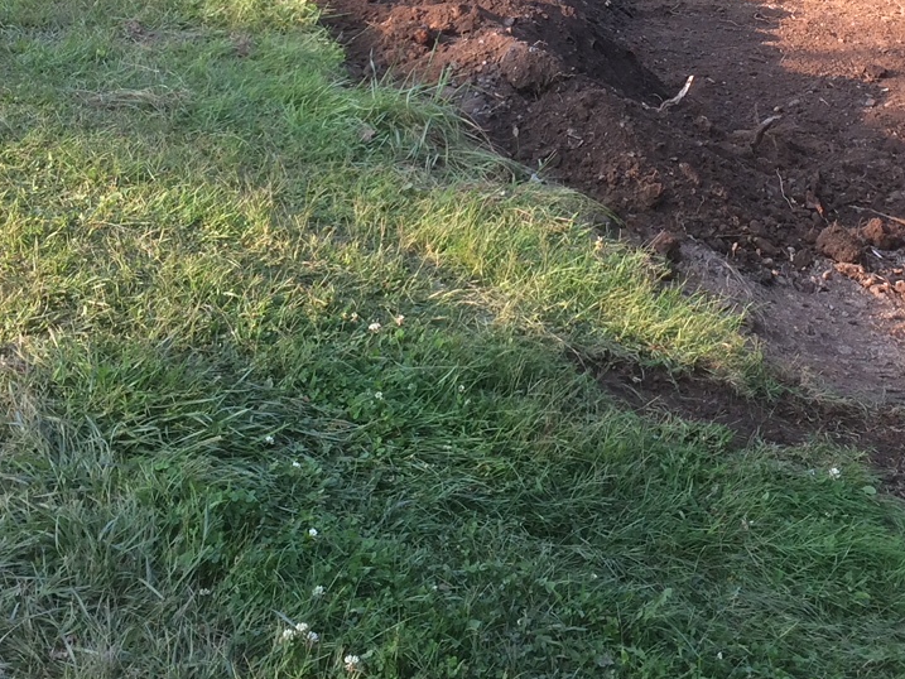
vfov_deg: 21.1
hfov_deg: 28.9
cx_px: 687
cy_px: -71
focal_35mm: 66
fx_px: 1726
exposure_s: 1/194
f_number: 2.2
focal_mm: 4.15
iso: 32
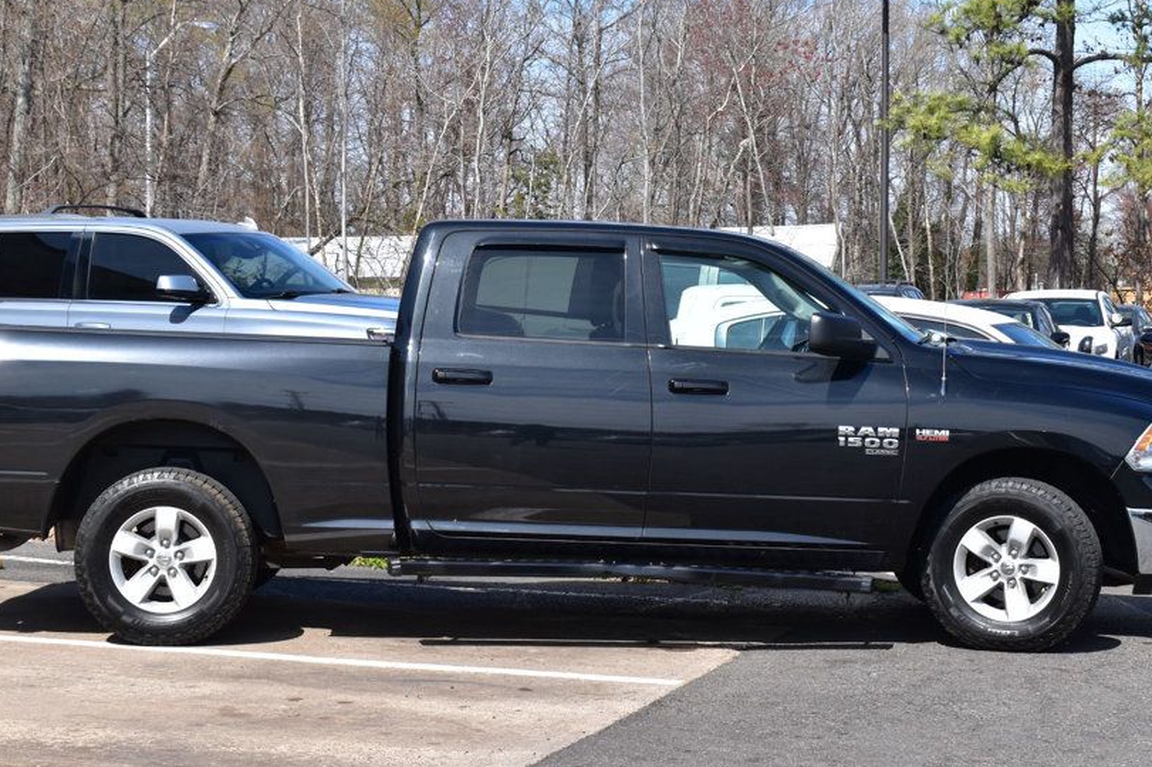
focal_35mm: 72
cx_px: 584
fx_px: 2303
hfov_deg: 28.1
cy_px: 330
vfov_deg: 18.9
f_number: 11
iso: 400
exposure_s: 1/500
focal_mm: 38
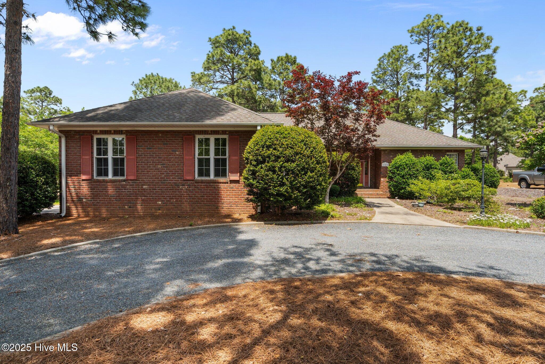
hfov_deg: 90.0
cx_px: 272
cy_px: 182
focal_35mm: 18
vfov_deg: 67.4
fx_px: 272
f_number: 8
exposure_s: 1/400
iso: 400
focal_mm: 18
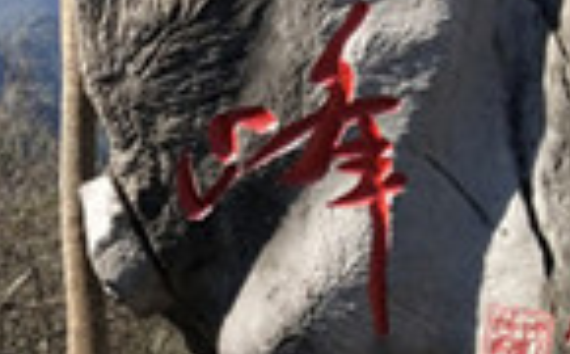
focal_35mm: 132
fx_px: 2047
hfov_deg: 15.7
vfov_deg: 9.9
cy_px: 181
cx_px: 98
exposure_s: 1/1432
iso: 63
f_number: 1.8
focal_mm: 3.95
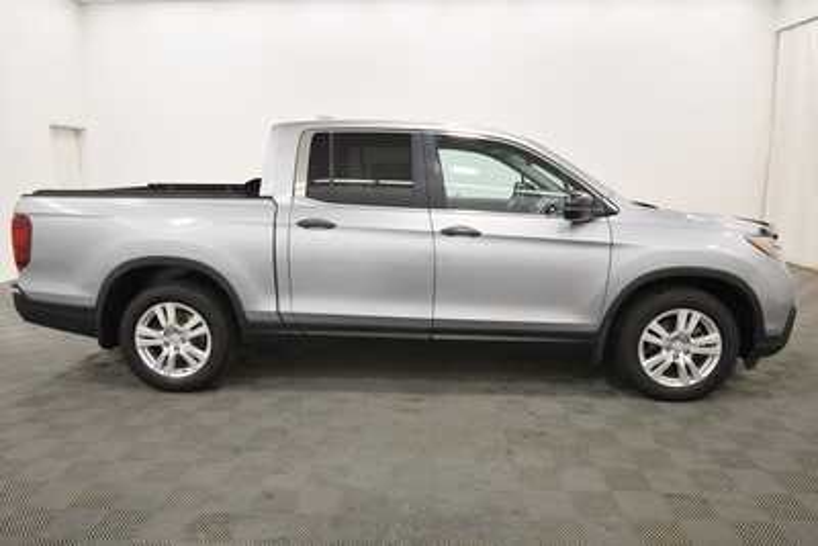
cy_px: 273
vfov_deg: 53.2
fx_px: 546
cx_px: 409
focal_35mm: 24
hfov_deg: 73.7
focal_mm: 16
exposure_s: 1/125
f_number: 5.3
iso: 800
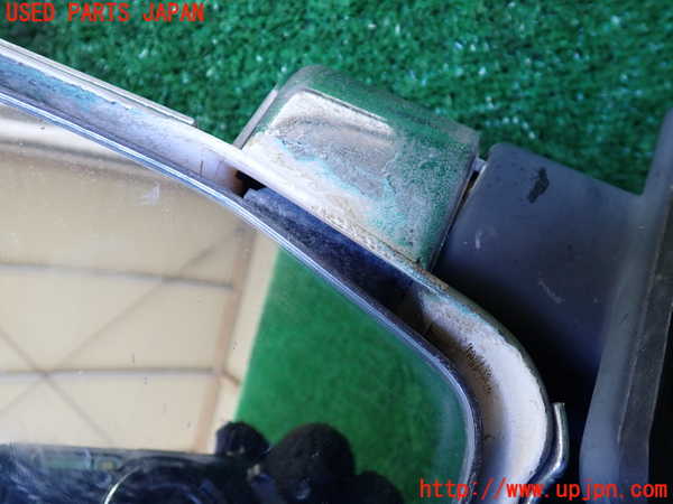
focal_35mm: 30
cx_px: 336
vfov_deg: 46.8
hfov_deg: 60.0
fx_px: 583
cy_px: 252
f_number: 2.3
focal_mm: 5.4
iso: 160
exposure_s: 1/60
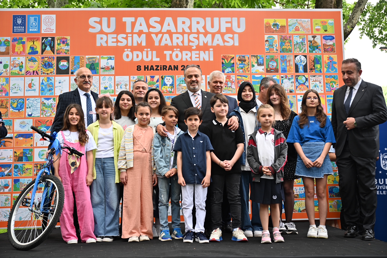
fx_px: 451
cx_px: 194
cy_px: 129
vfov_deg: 31.9
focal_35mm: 42
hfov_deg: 46.4
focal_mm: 42
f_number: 3.5
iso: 200
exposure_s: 1/200
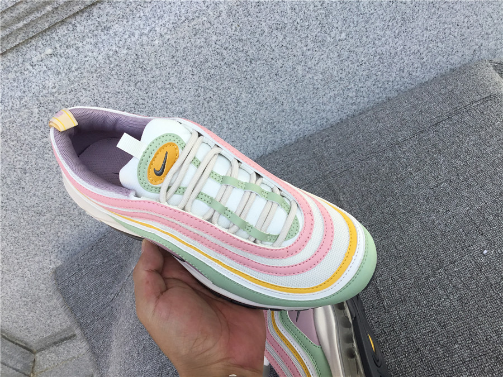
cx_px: 252
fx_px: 450
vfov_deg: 45.4
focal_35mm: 31
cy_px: 188
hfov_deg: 58.4
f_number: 2.4
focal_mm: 3.3
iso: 25
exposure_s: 1/590
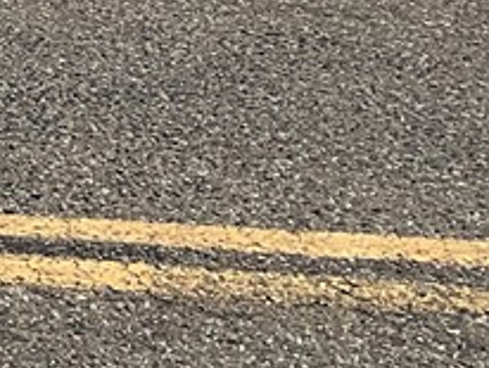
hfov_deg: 11.5
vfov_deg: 9.4
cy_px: -465
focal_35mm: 144
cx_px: -655
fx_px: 2037
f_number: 1.8
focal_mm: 3
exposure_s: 1/3534
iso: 16
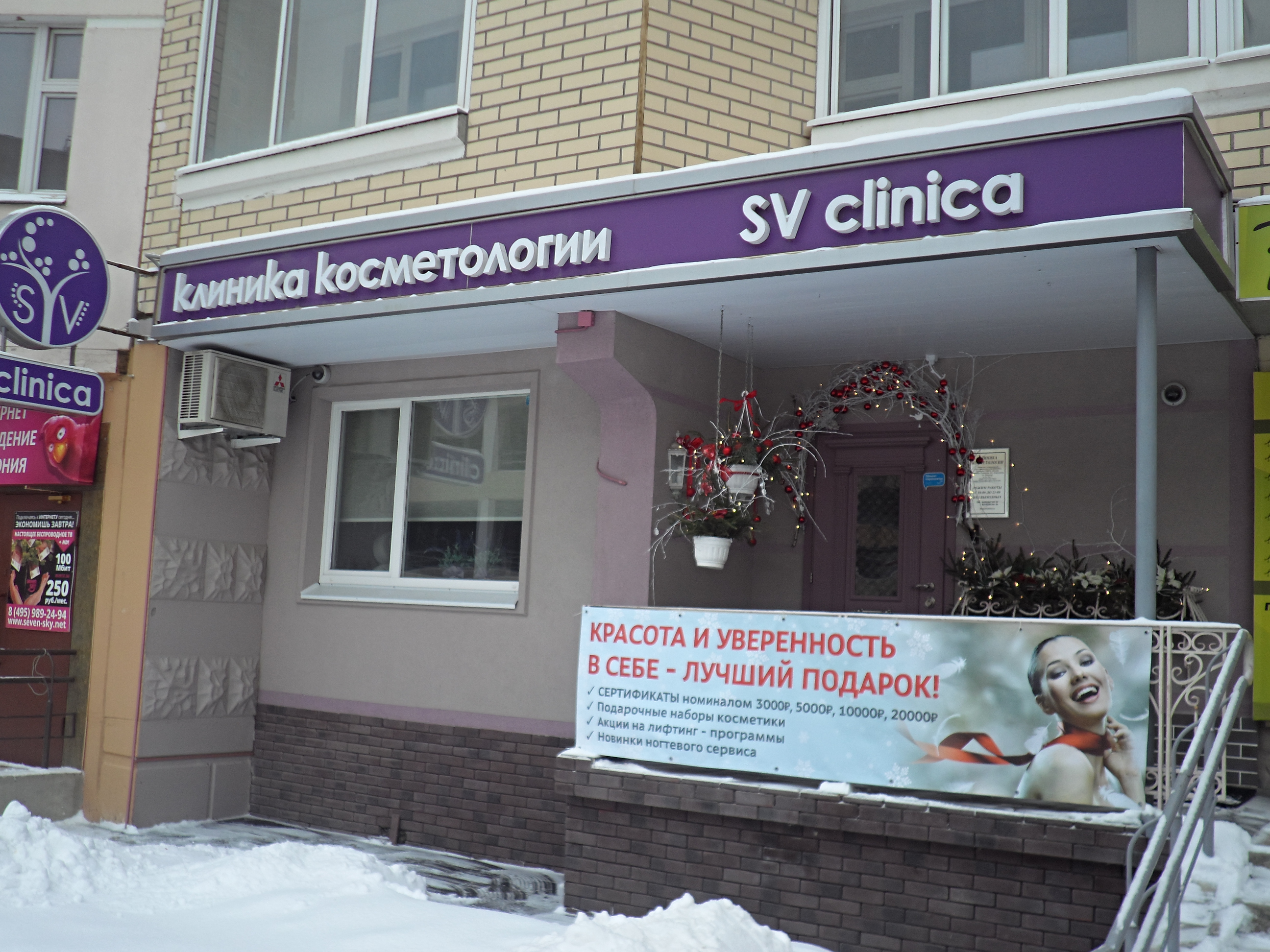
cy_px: 476
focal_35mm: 36
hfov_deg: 51.4
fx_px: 1321
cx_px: 635
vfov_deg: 39.7
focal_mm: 6.5
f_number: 3
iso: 100
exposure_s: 1/125
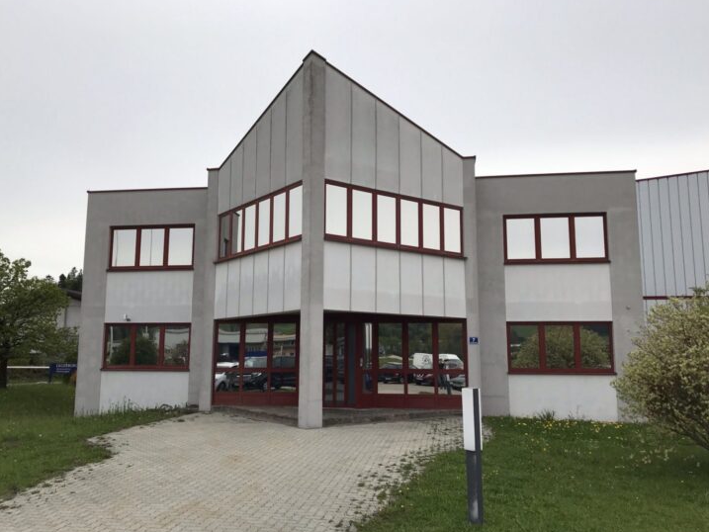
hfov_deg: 59.9
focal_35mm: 30
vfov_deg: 46.8
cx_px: 346
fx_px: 615
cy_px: 274
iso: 20
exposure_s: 1/2740
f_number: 1.8
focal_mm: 3.99
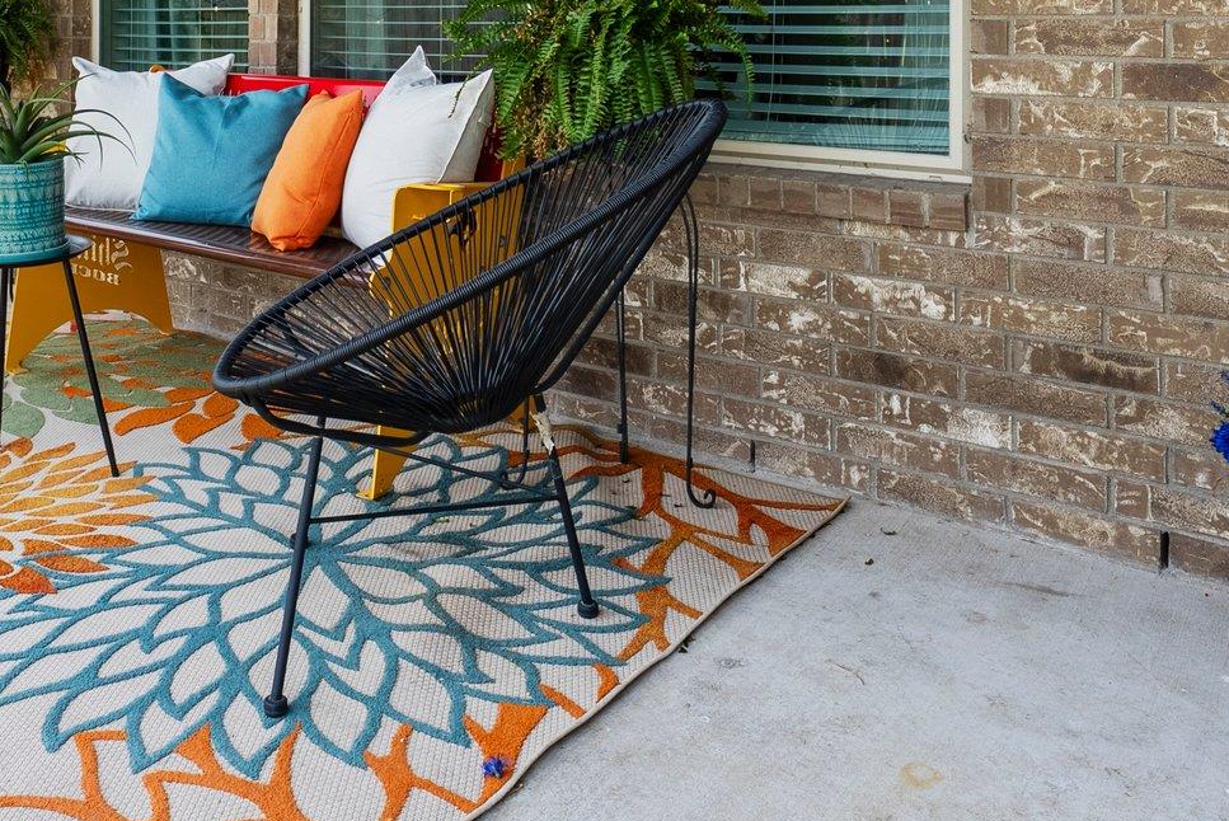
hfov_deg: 52.0
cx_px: 397
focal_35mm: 36
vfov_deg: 34.1
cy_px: 27
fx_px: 1230
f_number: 11
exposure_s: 1/30
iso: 160
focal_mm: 17
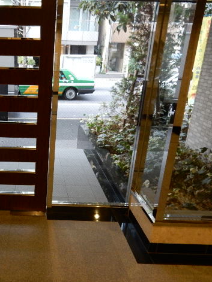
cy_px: 140
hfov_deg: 39.3
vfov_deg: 54.0
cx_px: 29
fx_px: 278
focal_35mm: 34
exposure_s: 1/20
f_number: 3.7
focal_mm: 4.5
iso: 400
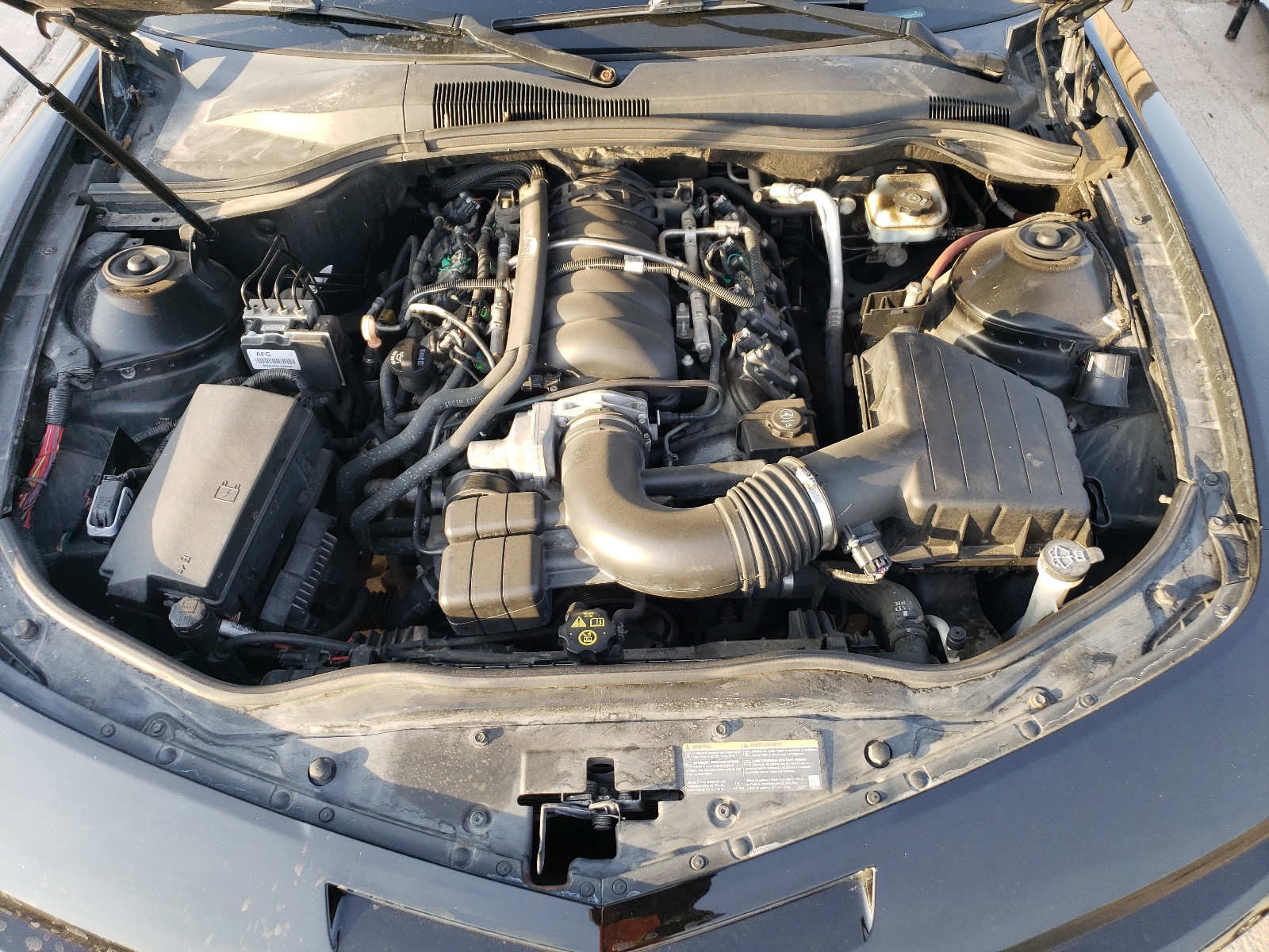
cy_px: 476
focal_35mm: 26
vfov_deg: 53.1
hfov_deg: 67.3
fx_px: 953
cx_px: 634
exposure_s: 1/192
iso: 50
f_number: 1.5
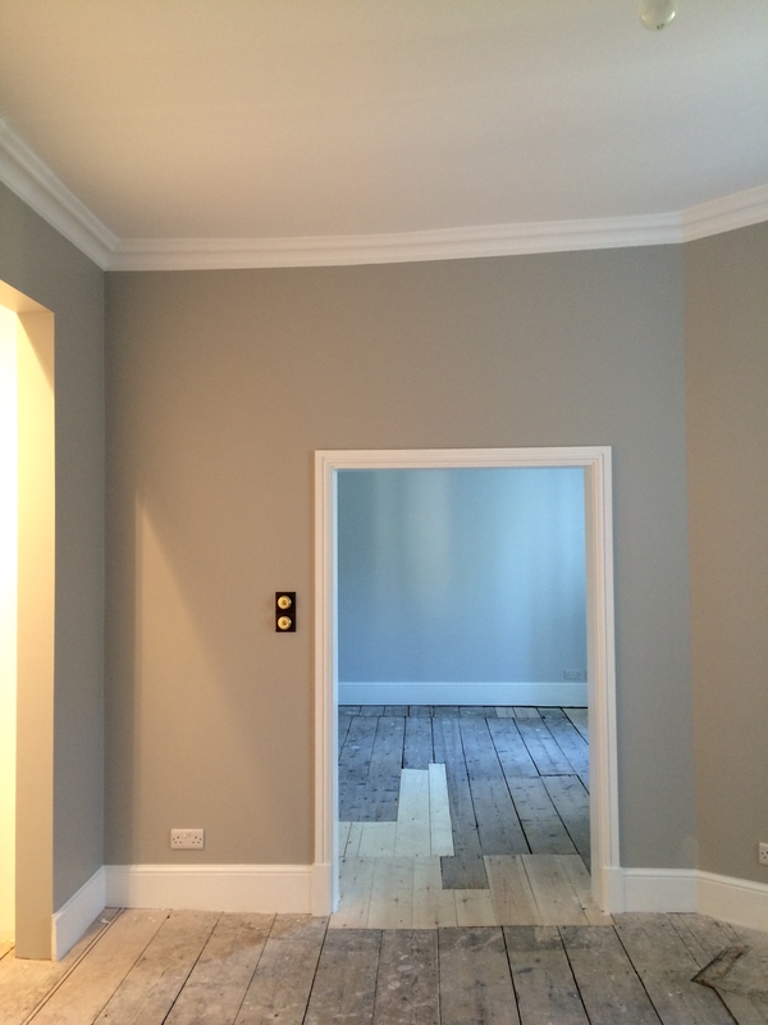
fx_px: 858
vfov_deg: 61.7
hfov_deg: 48.2
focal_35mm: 29
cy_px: 512
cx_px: 384
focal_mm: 4.15
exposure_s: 1/33
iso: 125
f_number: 2.2
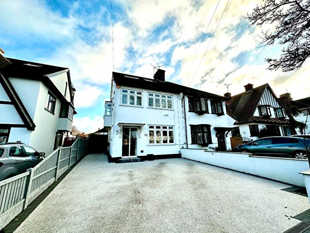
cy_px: 116
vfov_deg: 85.7
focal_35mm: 14
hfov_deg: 102.1
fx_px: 125
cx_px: 155
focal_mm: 2.22
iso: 50
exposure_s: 1/1261
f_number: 2.2
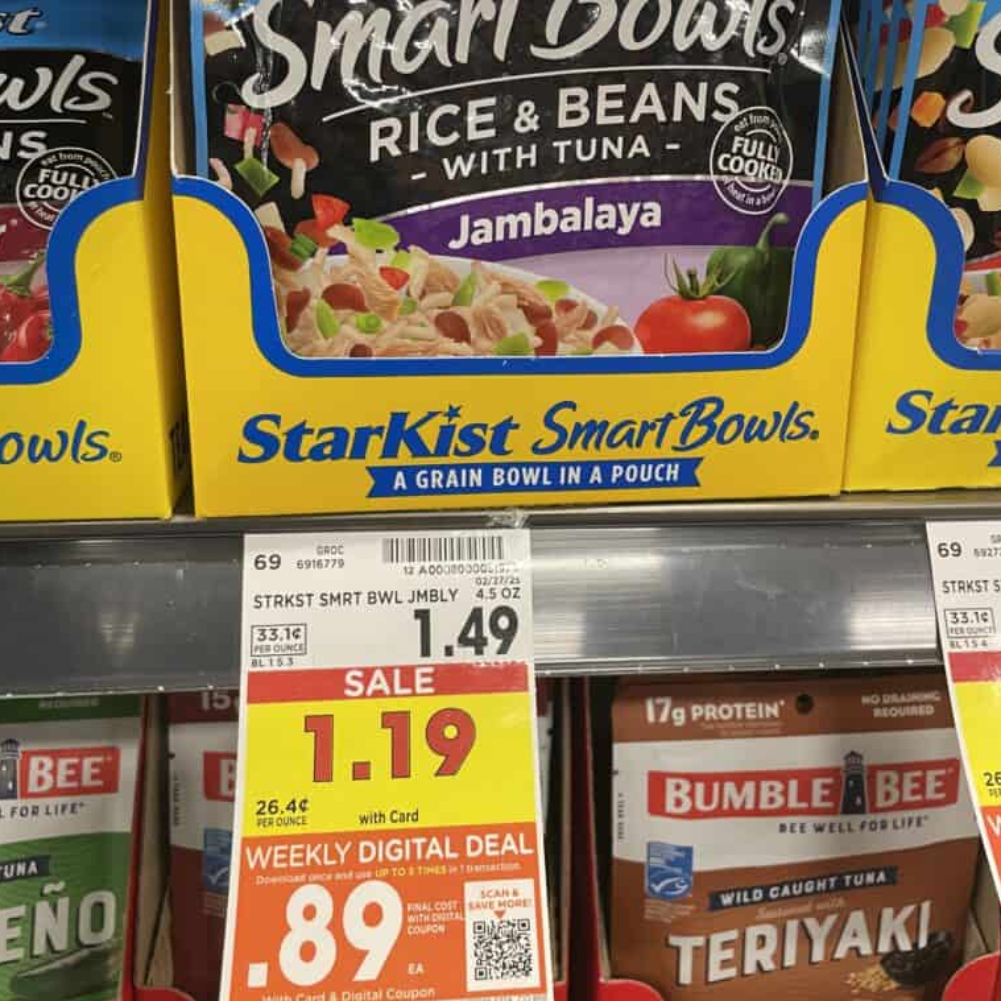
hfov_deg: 52.5
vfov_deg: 52.3
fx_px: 1014
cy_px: 422
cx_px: 502
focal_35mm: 31
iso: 125
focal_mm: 4.2
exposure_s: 1/66
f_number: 1.6
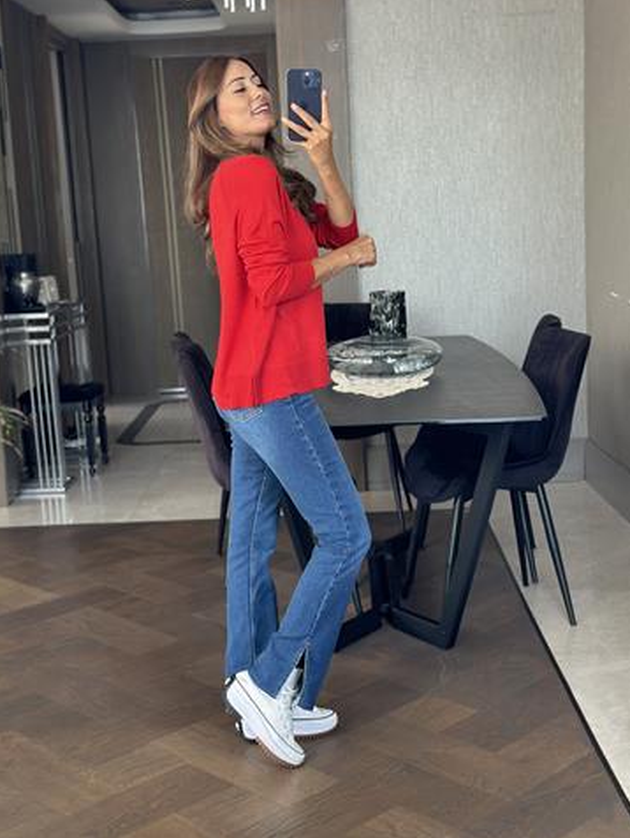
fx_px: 1235
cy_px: 401
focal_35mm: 51
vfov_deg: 37.5
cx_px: 301
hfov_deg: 28.6
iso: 125
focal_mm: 6.86
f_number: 1.78
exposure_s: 1/63
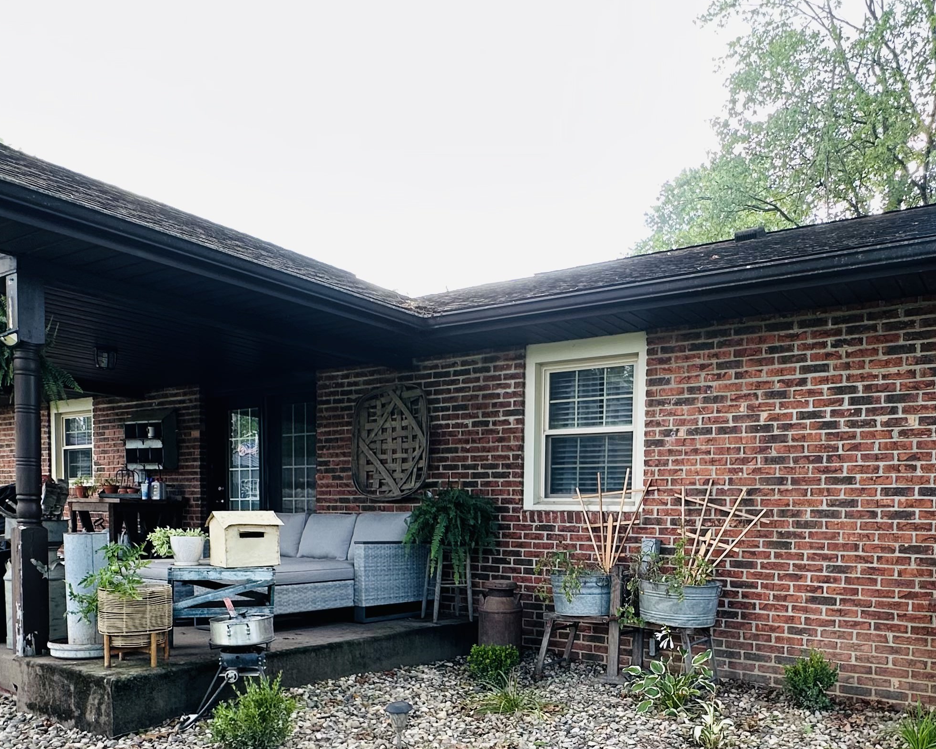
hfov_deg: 61.1
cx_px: 602
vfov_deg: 49.3
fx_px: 776
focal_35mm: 28
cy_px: 568
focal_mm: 2.22
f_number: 2.2
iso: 64
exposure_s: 1/99
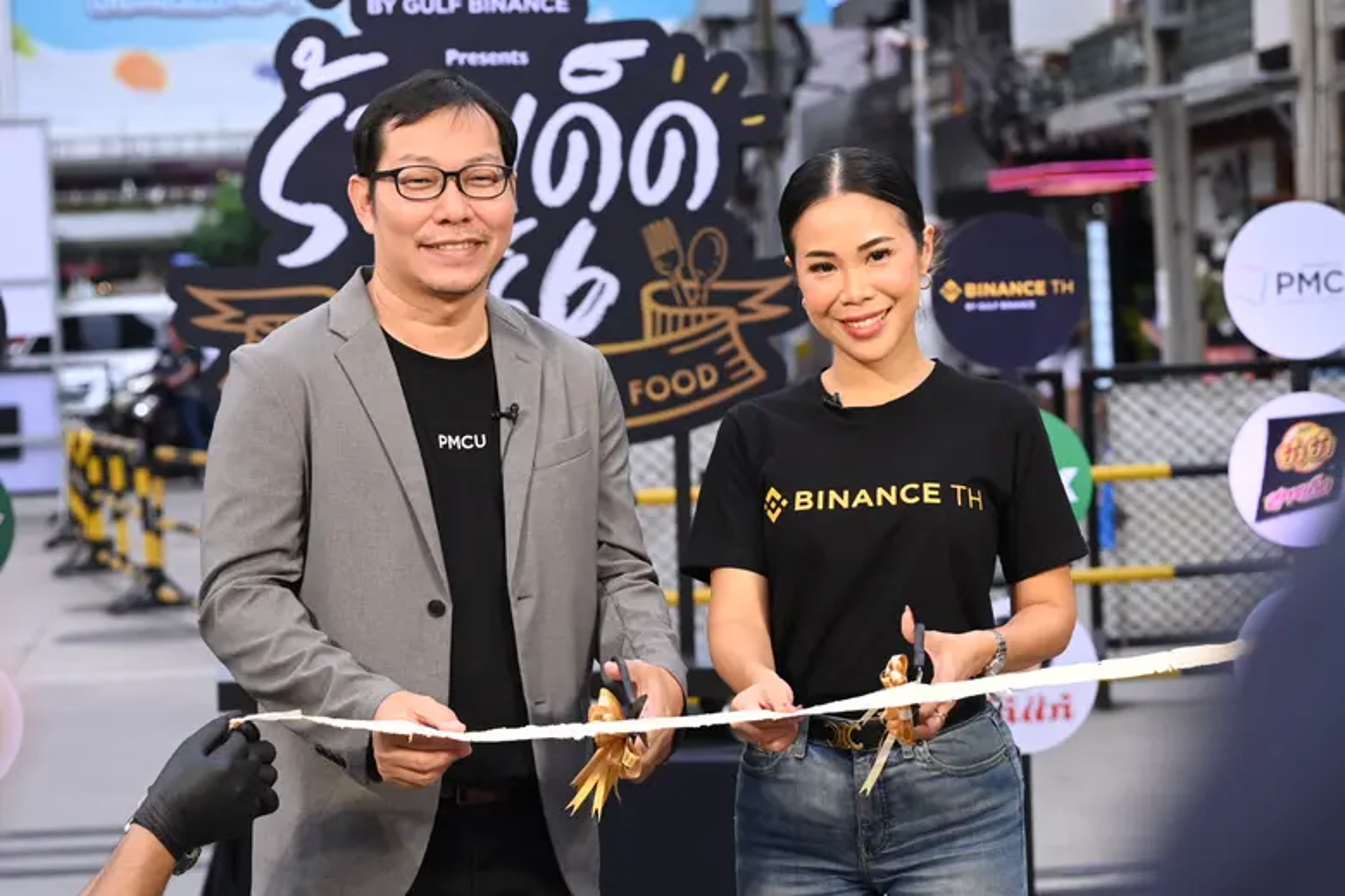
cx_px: 672
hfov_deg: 21.2
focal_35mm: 96
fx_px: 3586
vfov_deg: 14.3
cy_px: 448
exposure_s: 1/160
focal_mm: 64
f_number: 4
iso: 200
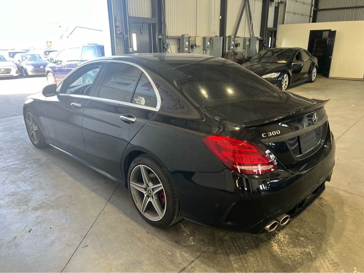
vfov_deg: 53.1
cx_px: 182
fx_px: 273
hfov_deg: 67.3
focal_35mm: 26
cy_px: 136
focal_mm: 5.7
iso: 100
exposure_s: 1/121
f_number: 1.5
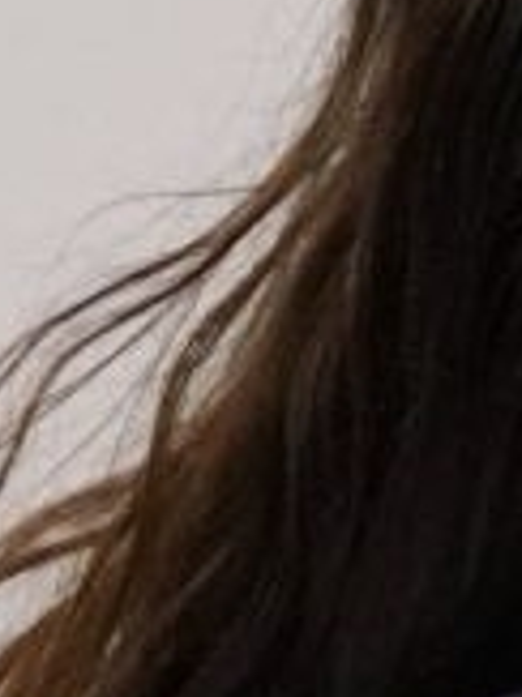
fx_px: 64022
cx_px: -351
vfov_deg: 0.6
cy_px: 924
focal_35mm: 3180
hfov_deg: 0.5
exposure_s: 1/1000
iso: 2500
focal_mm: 200
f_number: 2.8
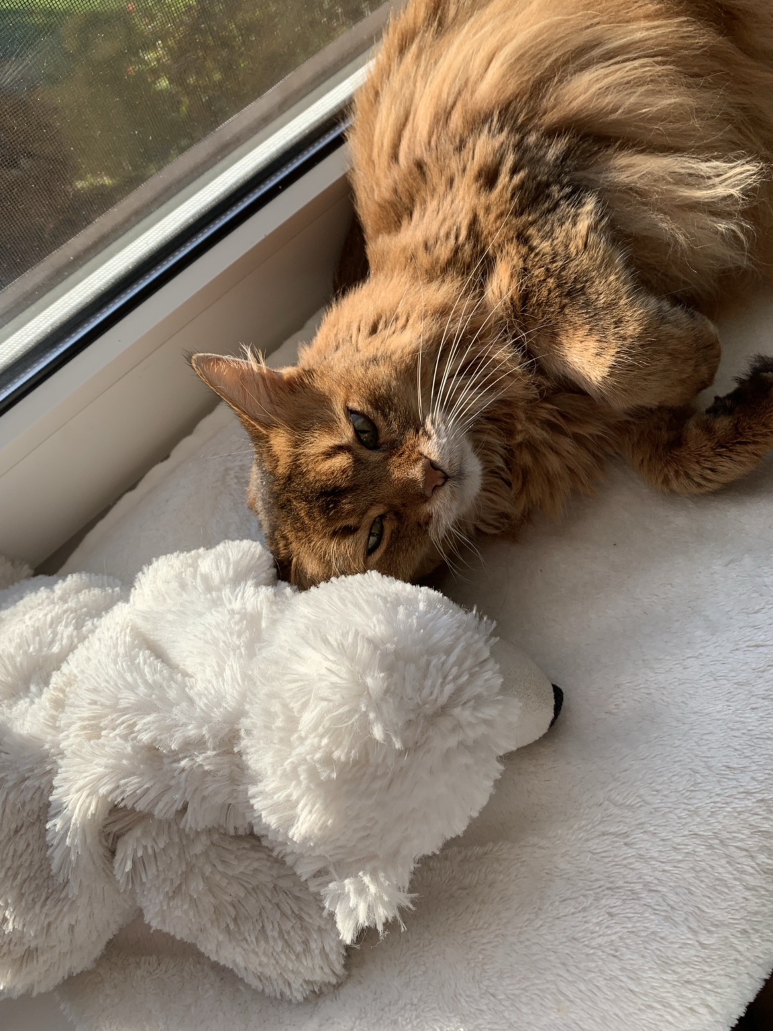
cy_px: 516
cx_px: 386
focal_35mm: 26
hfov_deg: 53.1
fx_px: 774
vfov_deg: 67.3
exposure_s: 1/656
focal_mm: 4.25
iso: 25
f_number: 1.8
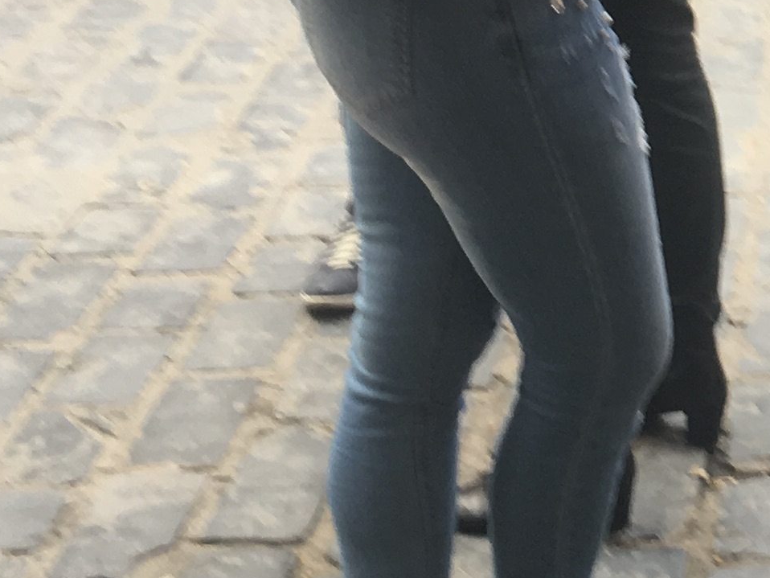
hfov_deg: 15.0
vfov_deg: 11.8
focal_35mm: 122
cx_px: 1149
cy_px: -182
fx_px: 2714
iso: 25
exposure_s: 1/50
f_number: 2.2
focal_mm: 4.15
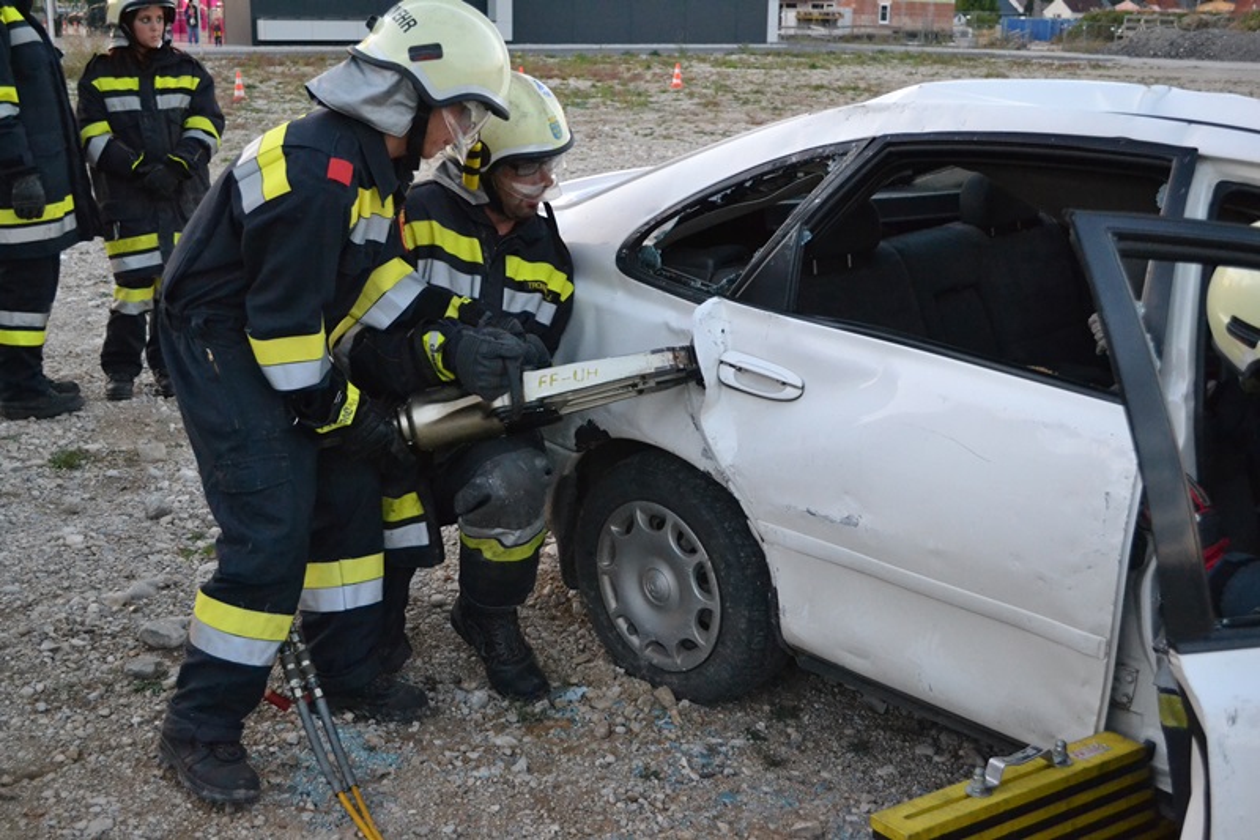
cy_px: 420
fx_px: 1365
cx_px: 630
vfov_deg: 34.2
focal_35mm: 39
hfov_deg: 49.6
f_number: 4.2
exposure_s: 1/400
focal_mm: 26
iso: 3200
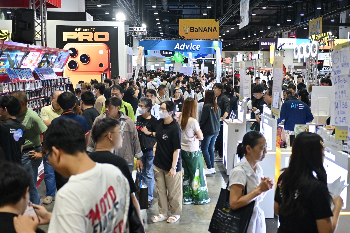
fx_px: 408
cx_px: 175
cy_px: 116
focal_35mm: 42
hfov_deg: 46.4
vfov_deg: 31.9
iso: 2500
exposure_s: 1/640
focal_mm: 28
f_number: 2.8
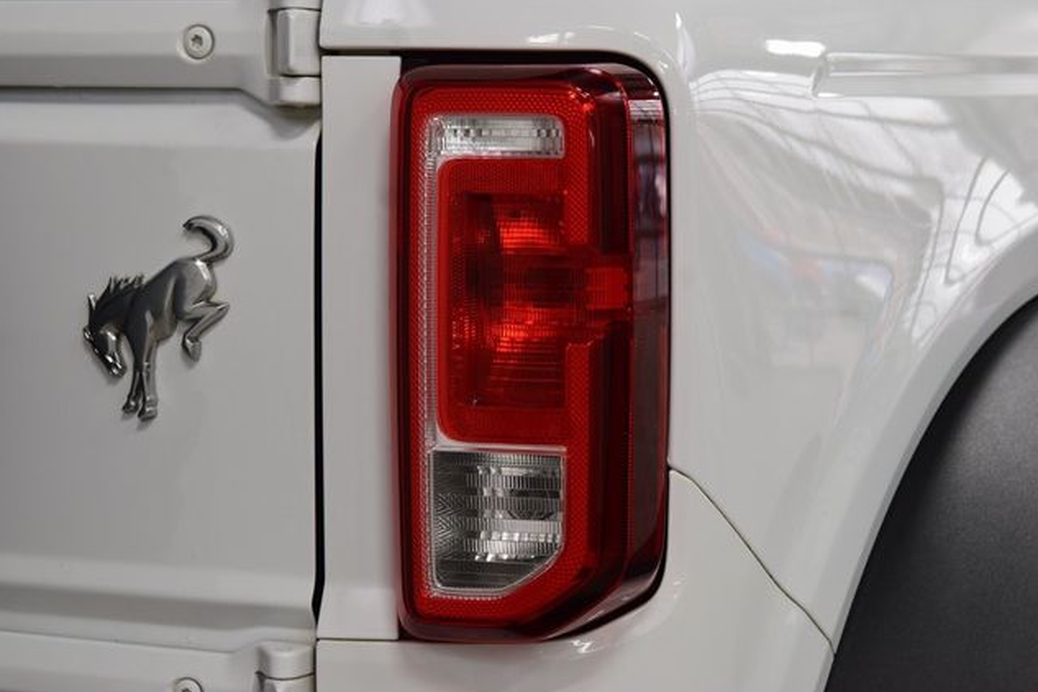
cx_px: 517
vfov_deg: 15.0
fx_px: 2624
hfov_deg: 22.4
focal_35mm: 91
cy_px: 345
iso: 800
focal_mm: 60
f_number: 7.1
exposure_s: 1/30
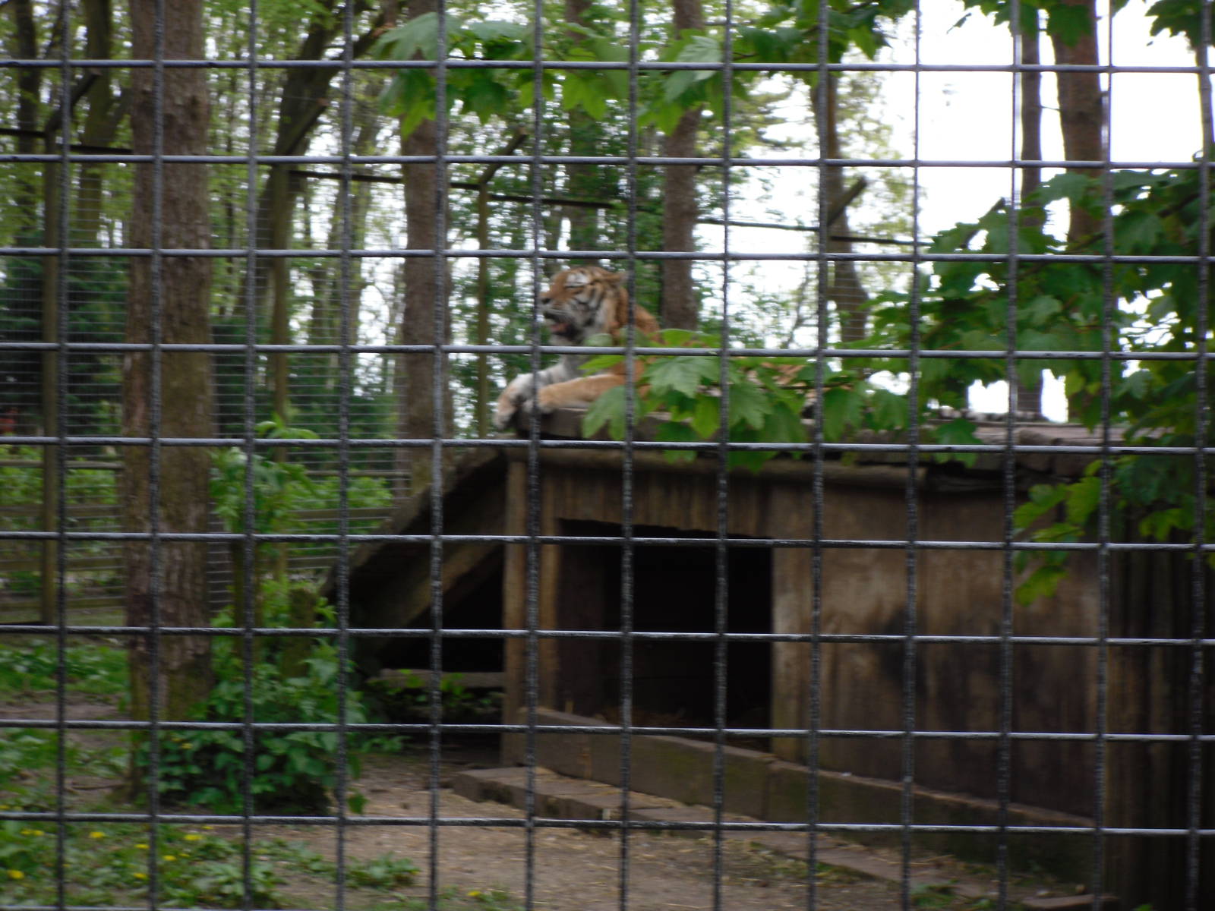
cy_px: 456
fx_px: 3685
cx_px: 608
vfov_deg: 14.1
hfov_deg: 18.7
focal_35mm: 105
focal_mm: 18.9
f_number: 5.6
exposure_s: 1/60
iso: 80
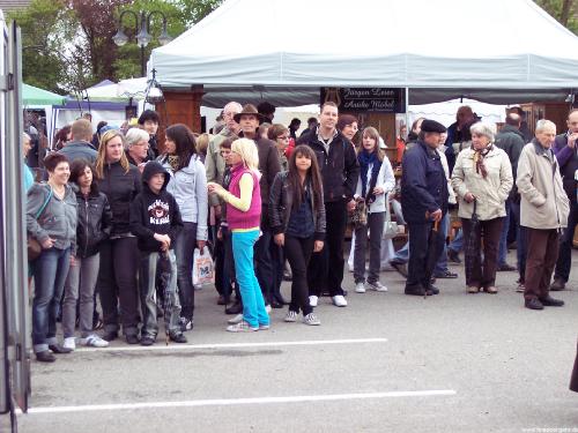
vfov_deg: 16.2
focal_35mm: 91
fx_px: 1519
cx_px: 289
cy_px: 216
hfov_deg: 21.5
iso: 200
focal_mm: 18.7
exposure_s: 1/90
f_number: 4.1
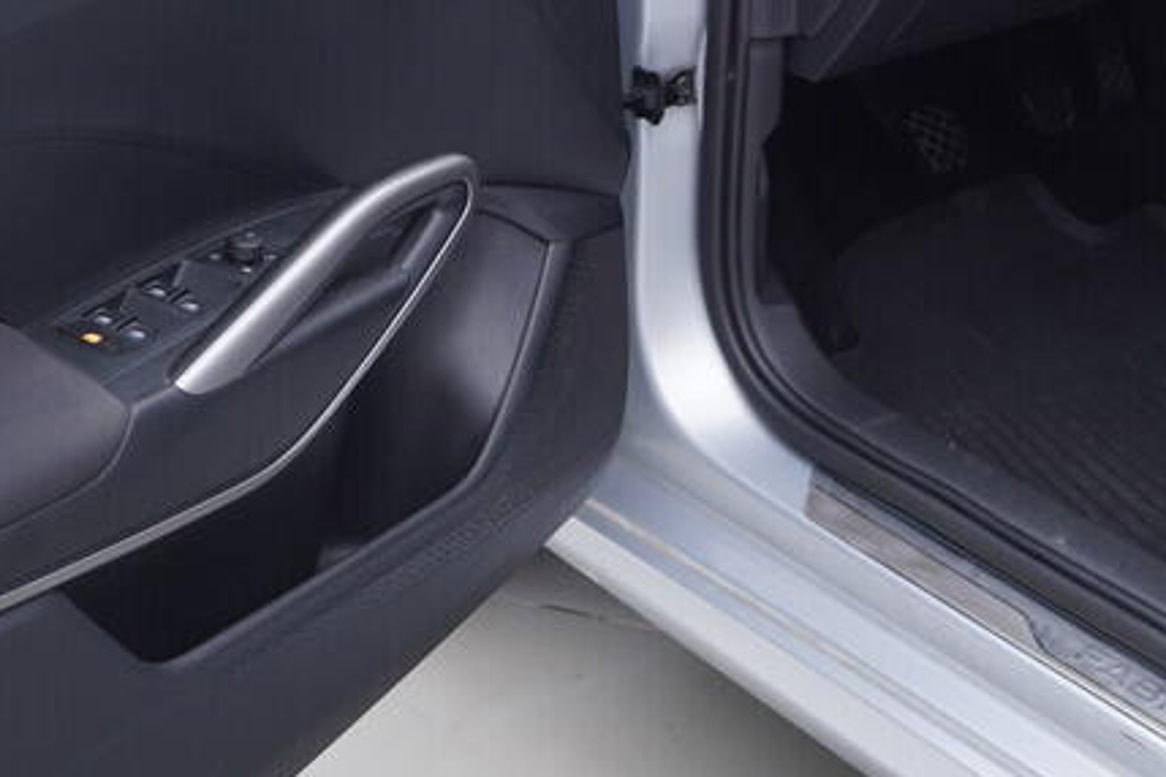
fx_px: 2785
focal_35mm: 86
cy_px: 124
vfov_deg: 15.8
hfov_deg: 23.6
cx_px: 707
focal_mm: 24
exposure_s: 1/50
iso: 125
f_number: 3.2
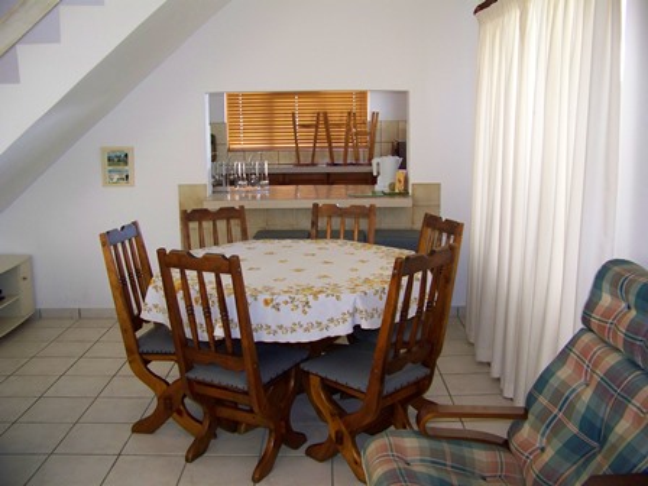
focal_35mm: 36
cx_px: 324
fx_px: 674
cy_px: 243
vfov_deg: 39.7
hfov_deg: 51.4
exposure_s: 1/30
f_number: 2.8
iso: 200
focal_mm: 5.85
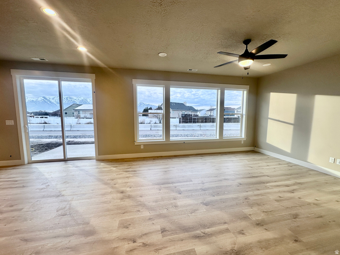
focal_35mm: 14
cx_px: 170
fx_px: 138
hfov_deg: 102.1
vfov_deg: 85.7
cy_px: 128
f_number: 2.2
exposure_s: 1/147
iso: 40
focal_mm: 2.22
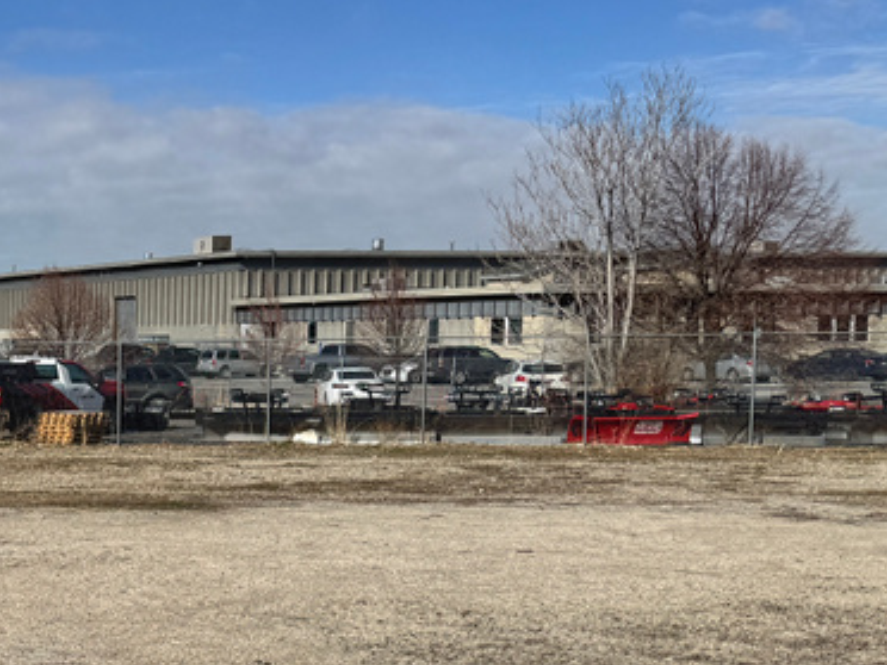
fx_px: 1691
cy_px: 493
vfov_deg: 22.1
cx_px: -277
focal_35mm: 66
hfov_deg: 25.2
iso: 80
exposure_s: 1/7937
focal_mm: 6.76
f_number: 1.78
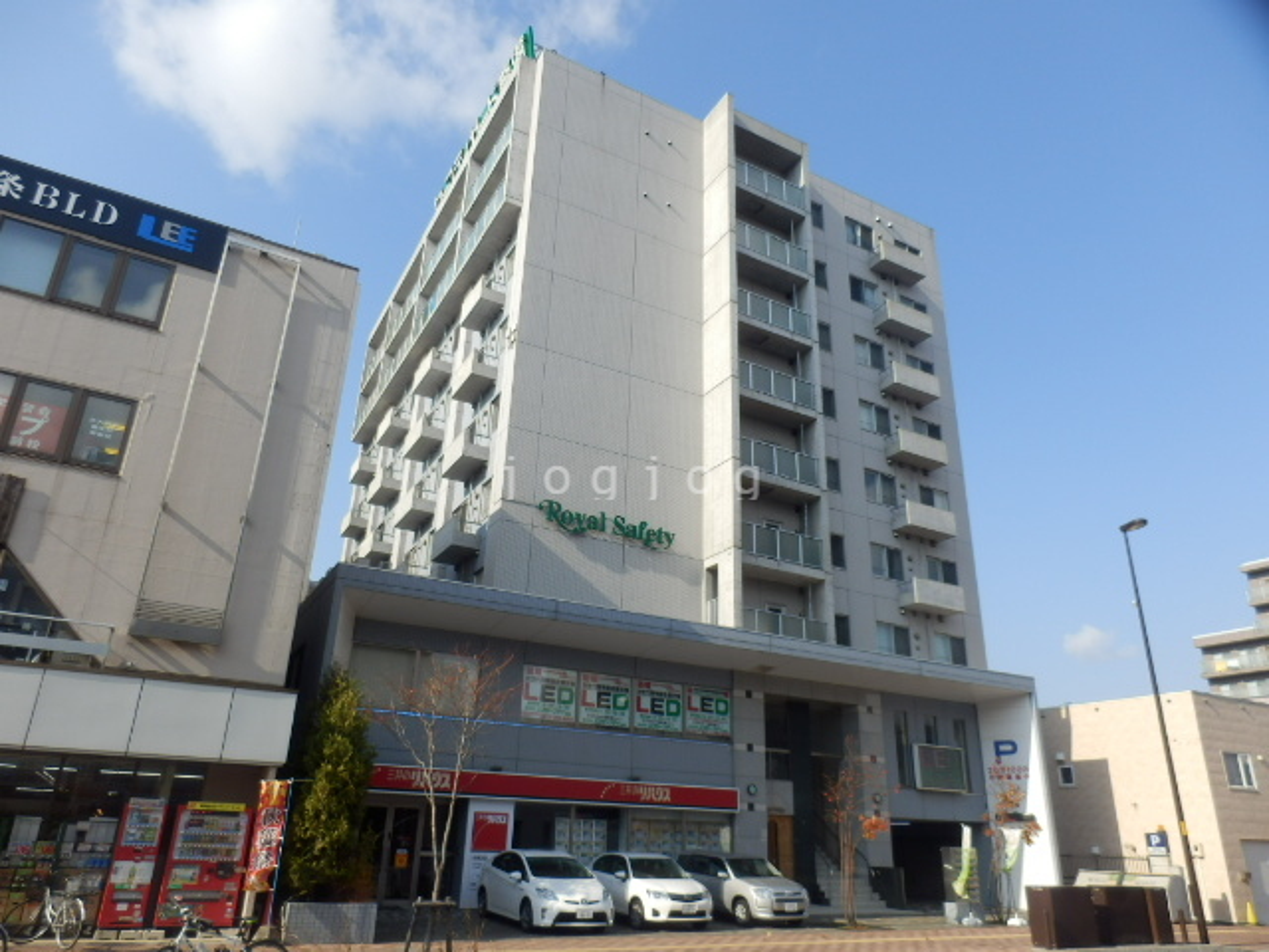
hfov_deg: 71.6
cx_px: 634
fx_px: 880
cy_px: 476
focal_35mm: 24
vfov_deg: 56.8
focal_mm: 4.2
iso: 80
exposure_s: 1/800
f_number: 3
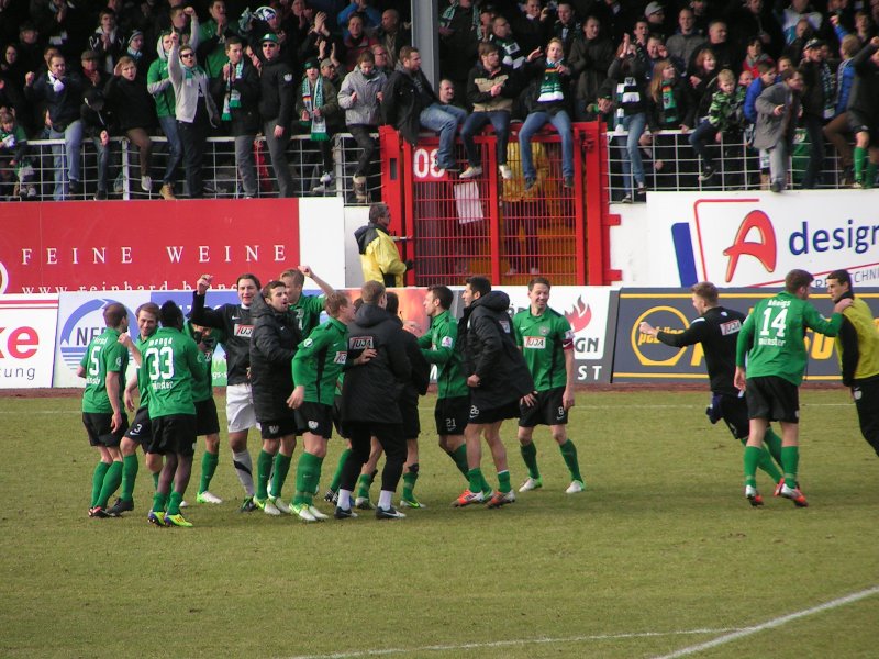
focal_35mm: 340
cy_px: 330
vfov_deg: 4.4
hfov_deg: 5.8
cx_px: 440
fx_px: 8634
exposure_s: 1/320
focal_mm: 52
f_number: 3.5
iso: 64
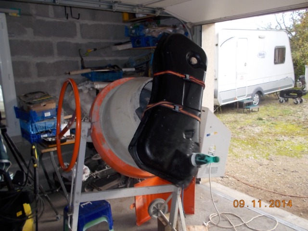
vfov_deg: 48.2
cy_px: 116
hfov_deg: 61.7
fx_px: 258
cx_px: 154
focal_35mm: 29
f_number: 3.3
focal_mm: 4.1
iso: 80
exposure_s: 1/60
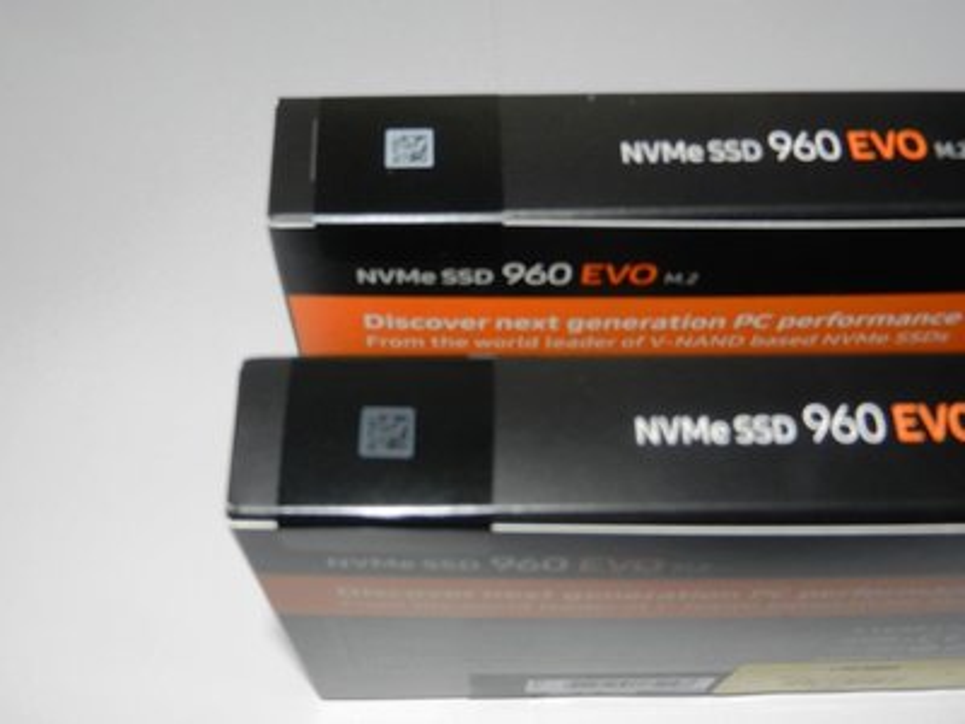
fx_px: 1059
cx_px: 482
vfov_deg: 37.7
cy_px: 362
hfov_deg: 49.0
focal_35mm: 38
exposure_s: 1/30
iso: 200
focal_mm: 6.9
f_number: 4
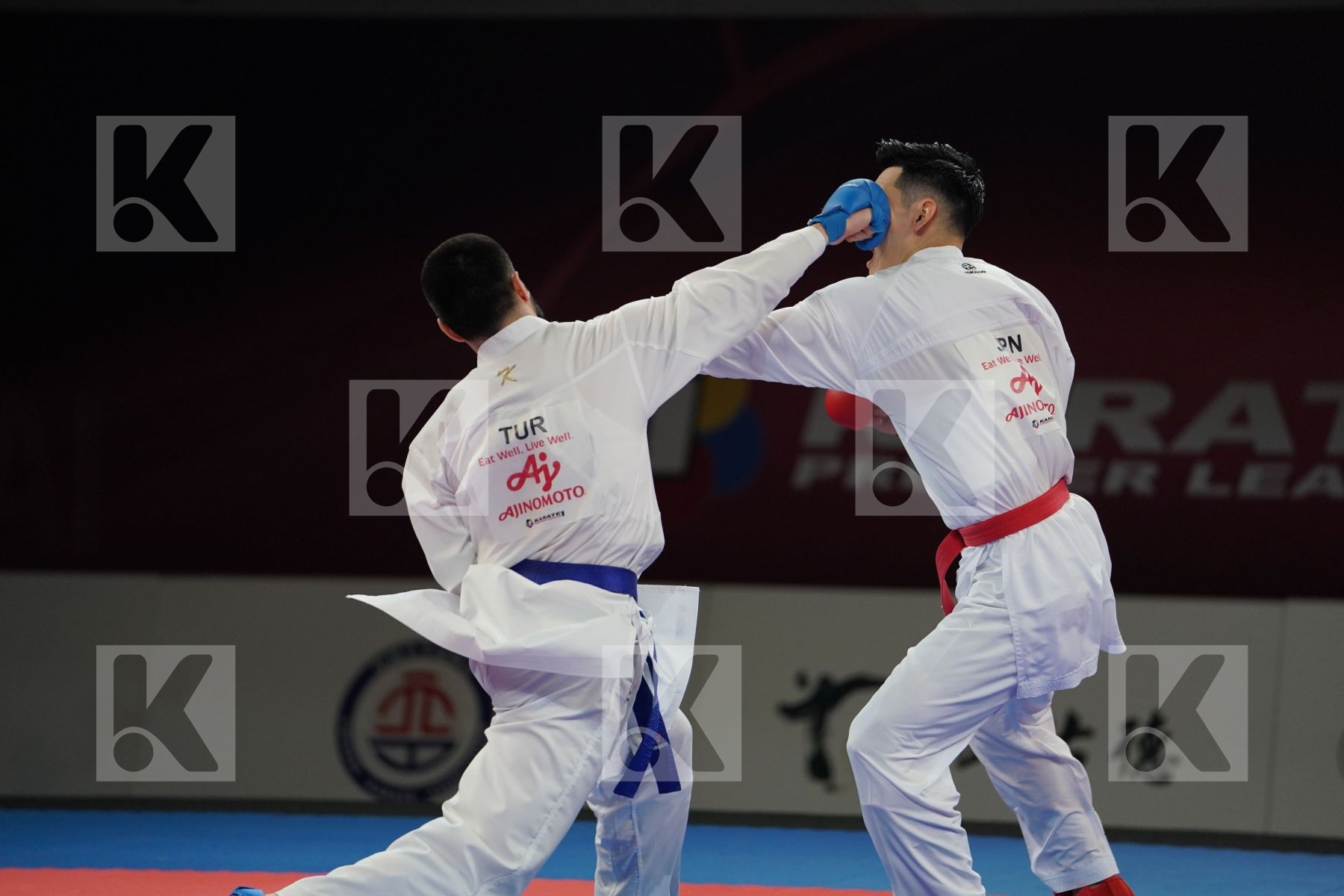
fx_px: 7466
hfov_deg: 10.3
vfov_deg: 6.9
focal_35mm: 200
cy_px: 448
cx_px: 672
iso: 1600
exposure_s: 1/1000
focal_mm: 200
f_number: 2.8
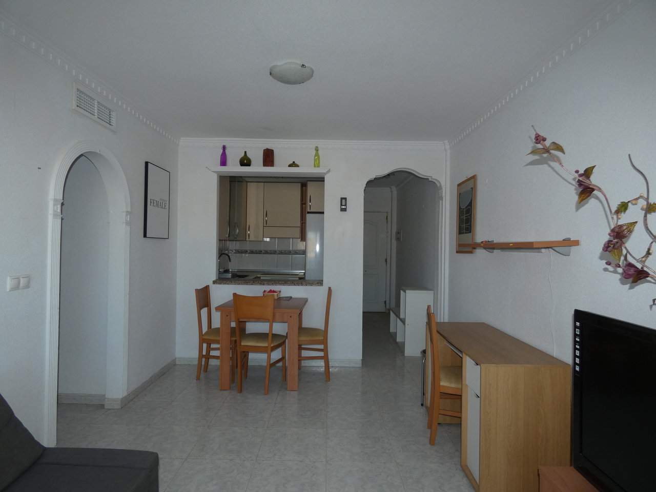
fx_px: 379
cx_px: 328
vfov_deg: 66.0
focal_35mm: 20
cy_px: 246
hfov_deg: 81.7
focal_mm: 3.6
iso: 100
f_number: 2.8
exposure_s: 1/60
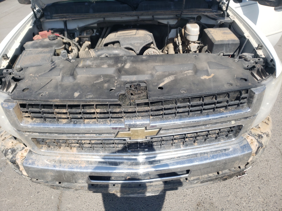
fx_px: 212
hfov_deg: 67.3
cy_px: 106
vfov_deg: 53.1
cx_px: 141
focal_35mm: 26
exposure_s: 1/2500
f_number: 1.5
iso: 50
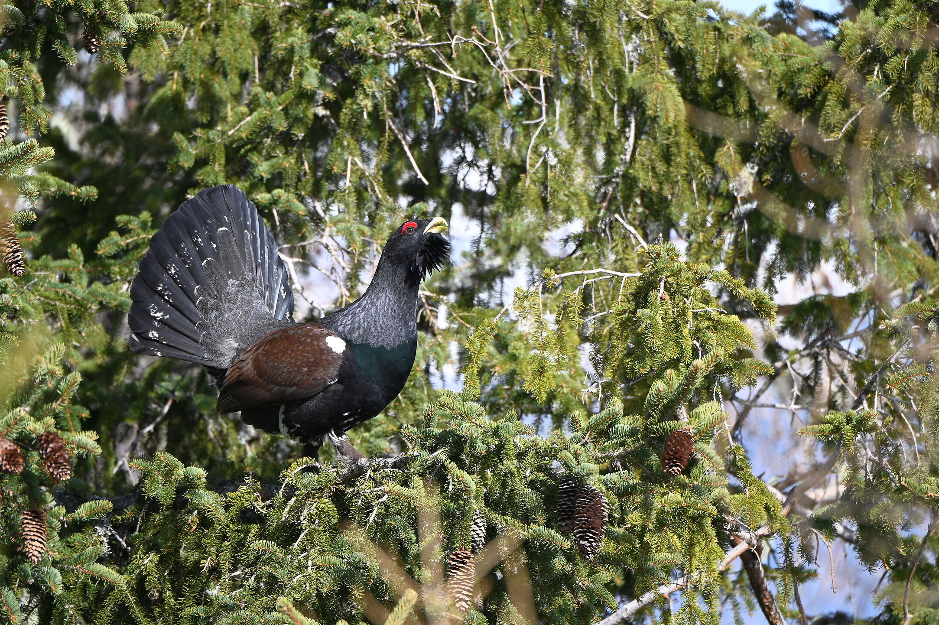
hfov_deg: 4.7
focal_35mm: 443
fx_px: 11547
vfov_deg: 3.1
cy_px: 308
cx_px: 452
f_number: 5.6
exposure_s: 1/400
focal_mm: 400
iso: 180
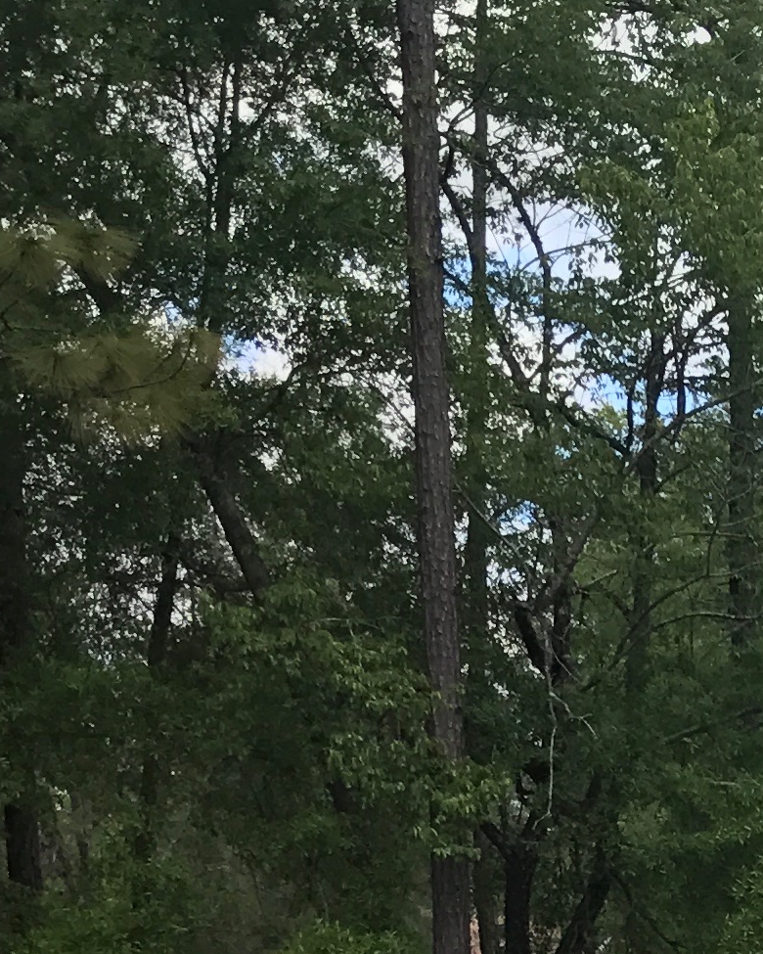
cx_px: 1277
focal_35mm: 113
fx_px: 3190
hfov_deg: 12.7
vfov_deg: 16.1
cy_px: 1257
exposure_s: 1/1198
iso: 20
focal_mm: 3.99
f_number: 1.8
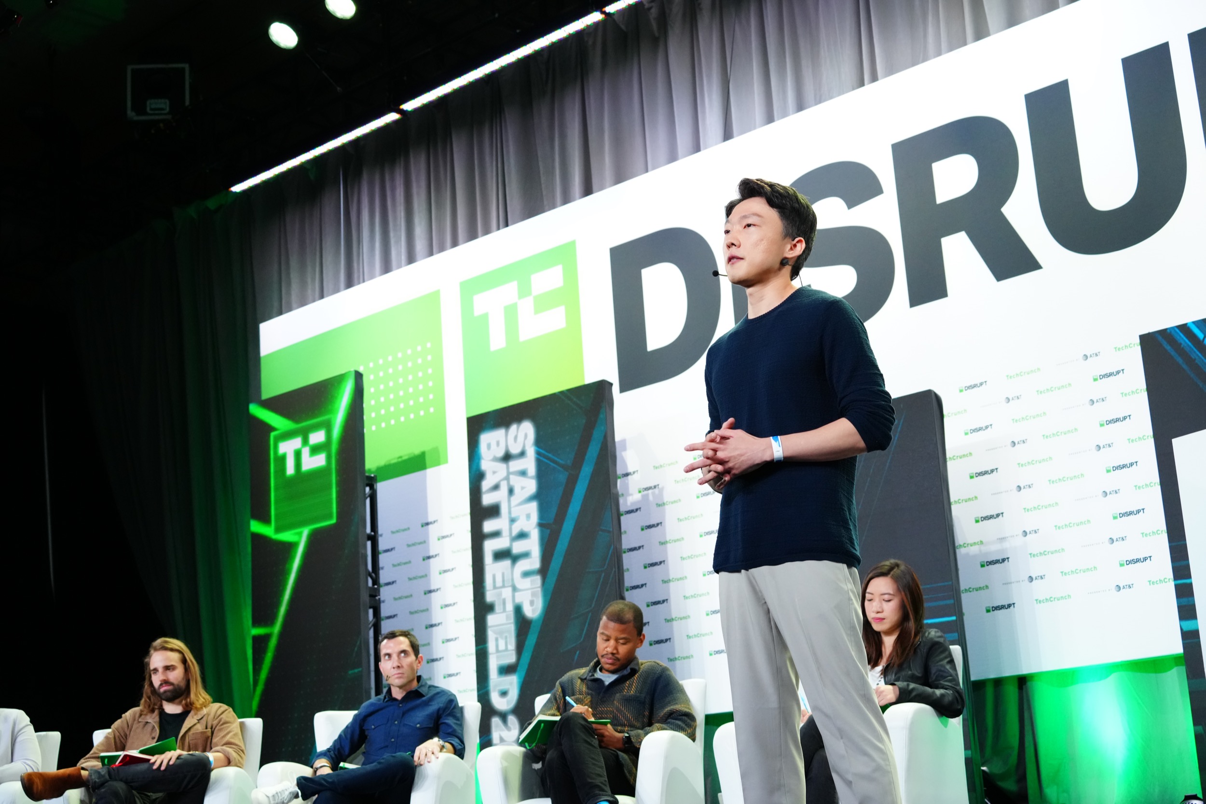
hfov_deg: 39.6
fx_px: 1675
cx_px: 603
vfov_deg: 27.0
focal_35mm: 50
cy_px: 402
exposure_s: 1/250
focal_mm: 50
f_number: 6.3
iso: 3200
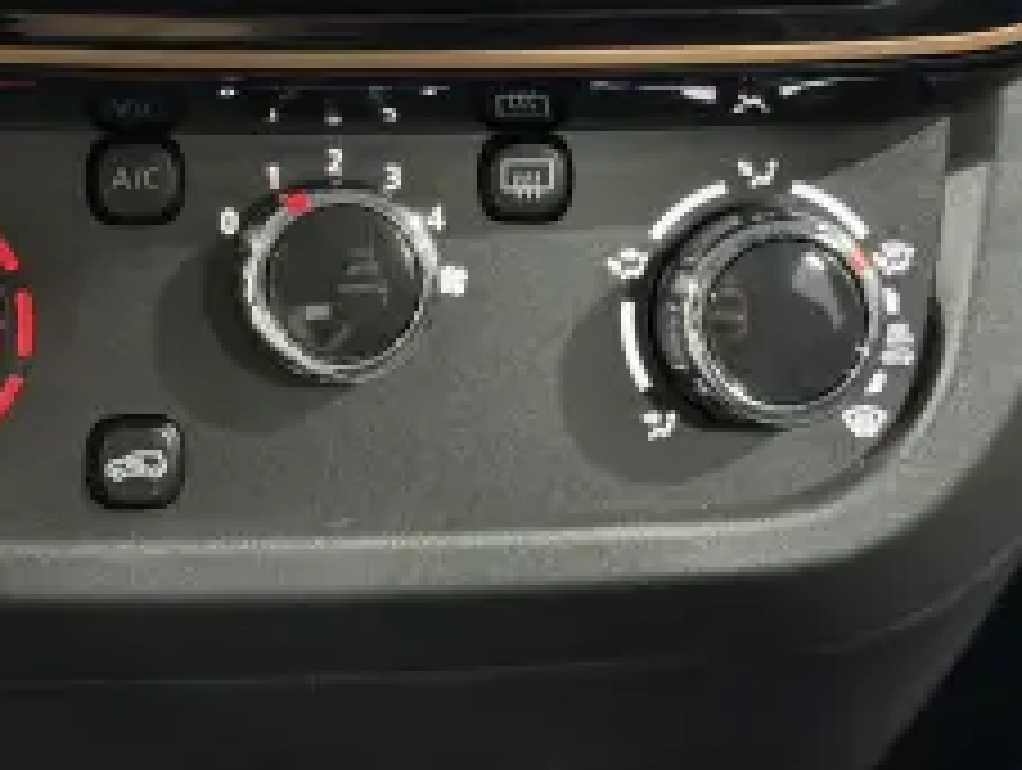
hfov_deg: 25.5
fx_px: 2247
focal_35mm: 76
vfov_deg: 19.3
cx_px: 378
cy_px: 167
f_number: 1.78
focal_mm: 6.76
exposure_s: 1/20
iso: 640
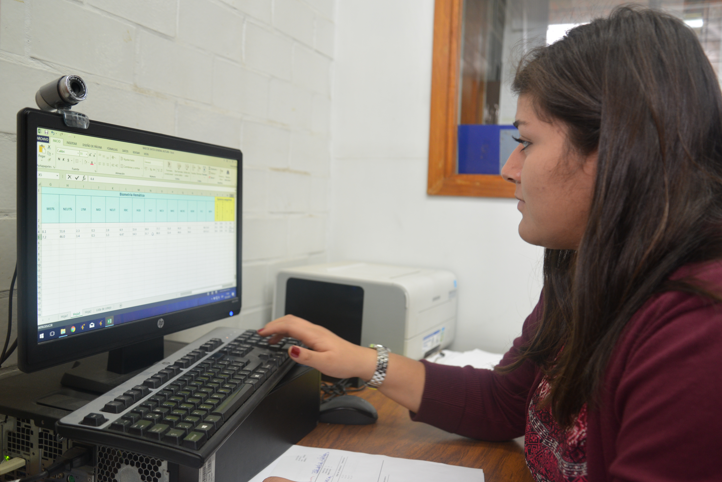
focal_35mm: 32
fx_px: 642
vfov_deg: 41.1
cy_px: 232
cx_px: 362
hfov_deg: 58.7
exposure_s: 1/50
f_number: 3.8
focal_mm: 29
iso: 800
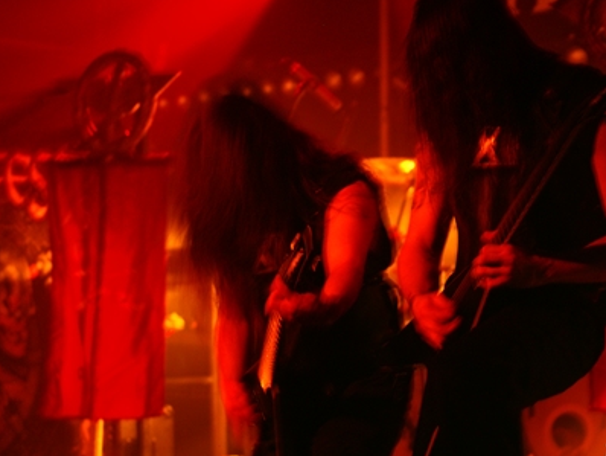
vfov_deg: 9.5
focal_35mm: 156
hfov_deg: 12.6
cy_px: 226
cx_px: 373
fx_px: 2733
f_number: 4
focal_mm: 86
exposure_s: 1/5
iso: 800
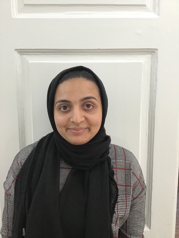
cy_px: 119
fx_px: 214
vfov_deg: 58.4
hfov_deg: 45.4
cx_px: 90
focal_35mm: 31
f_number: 2.4
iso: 100
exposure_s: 1/33
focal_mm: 3.3
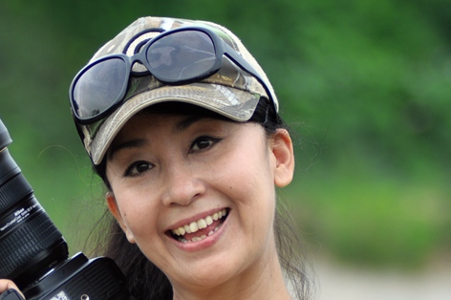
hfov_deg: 3.6
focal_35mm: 572
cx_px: 140
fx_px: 7161
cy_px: 227
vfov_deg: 2.4
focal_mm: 200
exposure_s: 1/400
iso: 200
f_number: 4.8
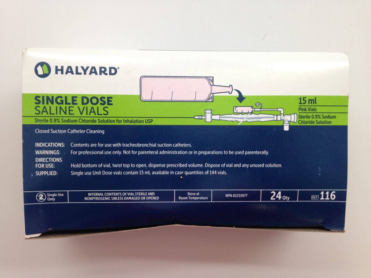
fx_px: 354
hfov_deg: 55.4
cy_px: 139
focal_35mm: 33
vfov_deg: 42.9
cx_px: 186
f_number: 2.4
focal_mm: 4.12
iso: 50
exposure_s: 1/40
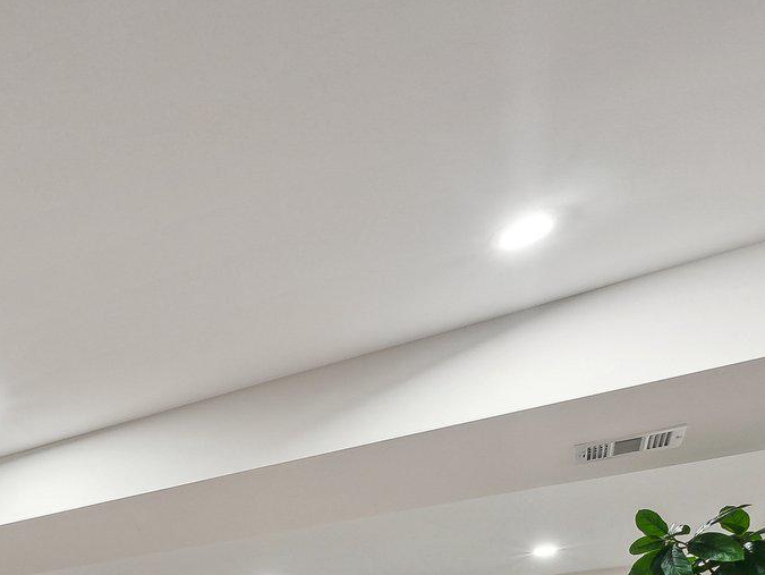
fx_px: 774
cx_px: -93
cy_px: 752
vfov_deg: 31.3
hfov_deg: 41.1
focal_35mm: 35
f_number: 7.1
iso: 640
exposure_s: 1/8
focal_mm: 12
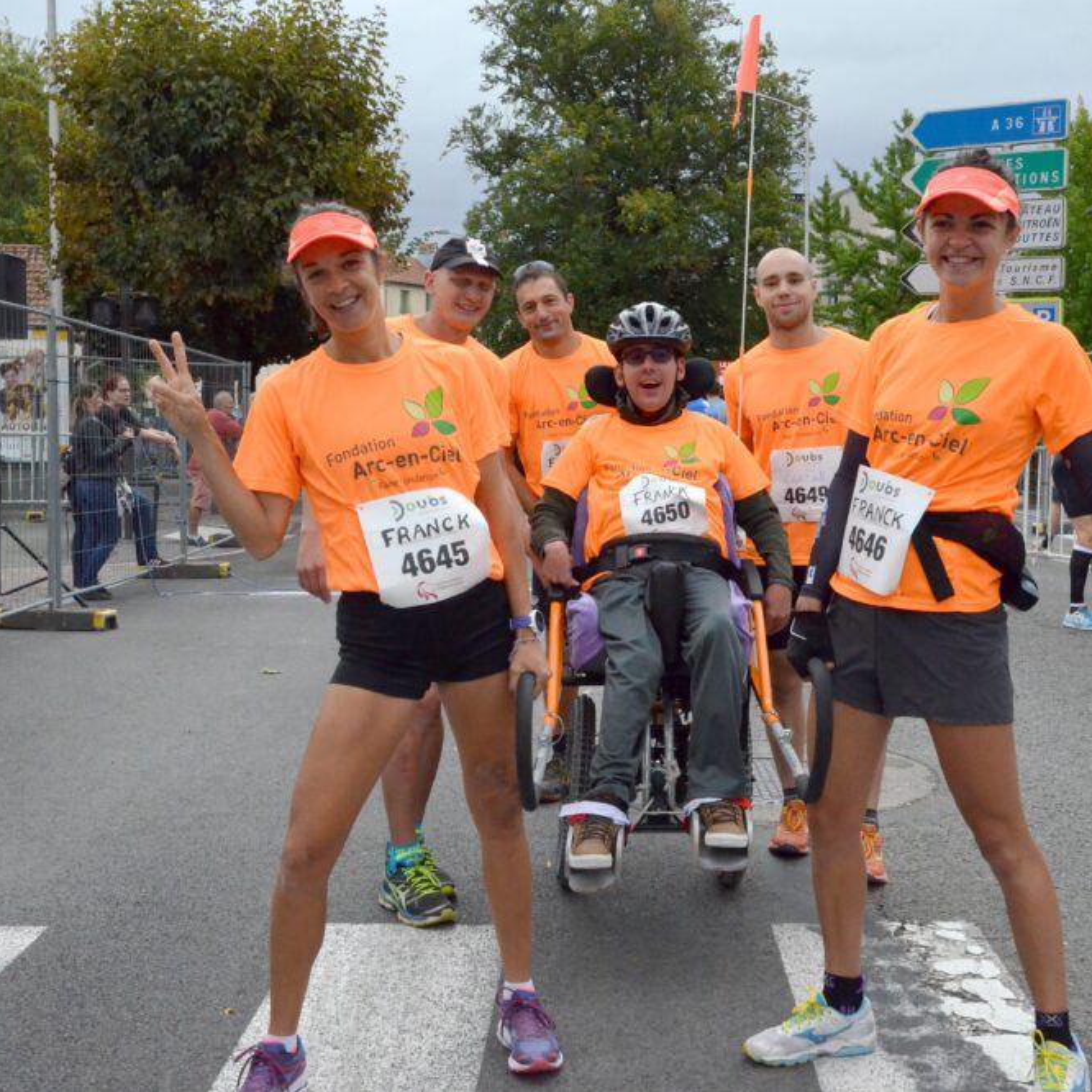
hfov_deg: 39.2
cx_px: 544
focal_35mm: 43
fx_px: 1535
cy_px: 541
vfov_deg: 39.2
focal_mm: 22
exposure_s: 1/2500
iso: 3200
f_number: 10
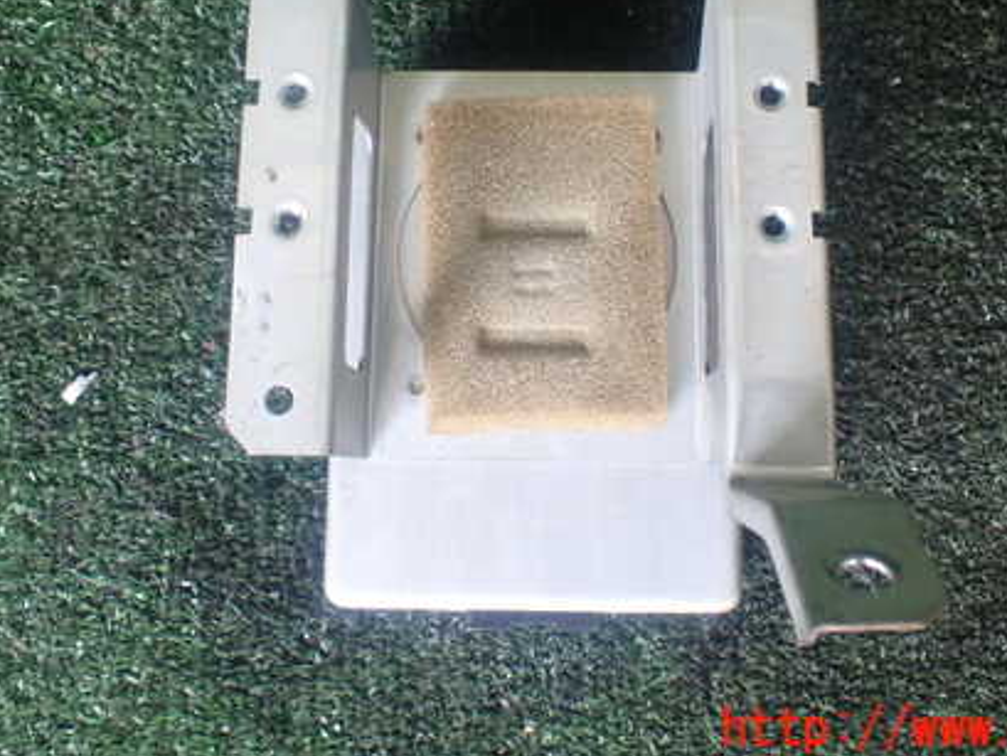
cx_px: 539
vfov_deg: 32.4
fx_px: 1280
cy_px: 207
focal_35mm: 44
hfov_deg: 42.9
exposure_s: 1/125
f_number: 2.3
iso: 640
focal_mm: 5.4
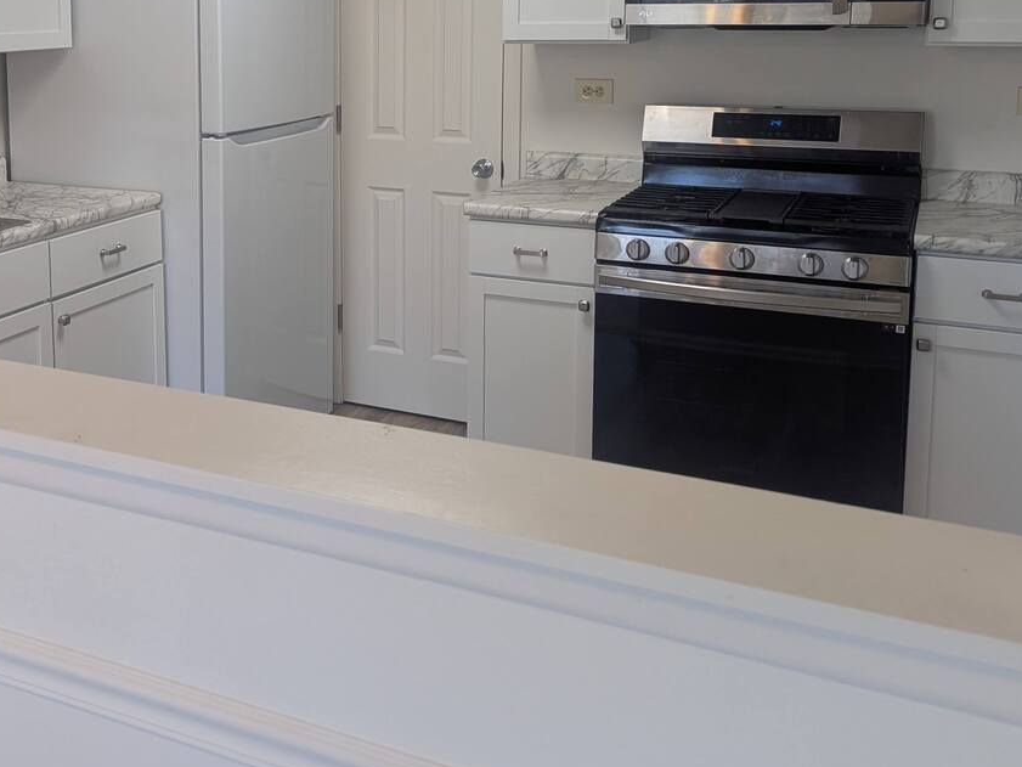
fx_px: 1211
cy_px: 175
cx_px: 293
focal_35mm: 41
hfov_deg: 44.7
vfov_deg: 34.3
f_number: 1.85
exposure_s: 1/60
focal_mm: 6.81
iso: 60
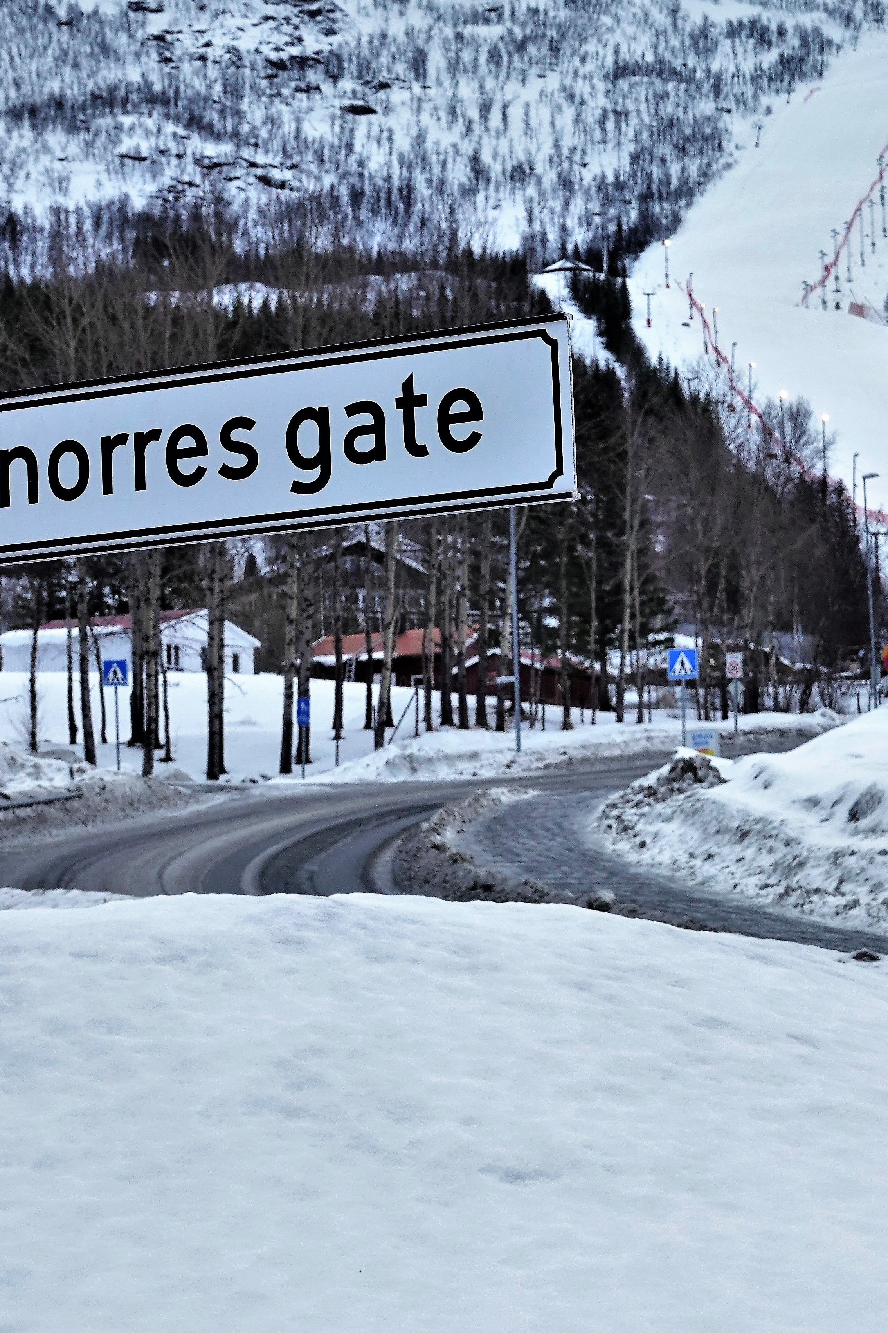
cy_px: 542
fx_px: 3107
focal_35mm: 84
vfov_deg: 24.2
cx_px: 611
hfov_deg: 16.2
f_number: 5.6
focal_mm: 20.49
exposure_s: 1/200
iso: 200
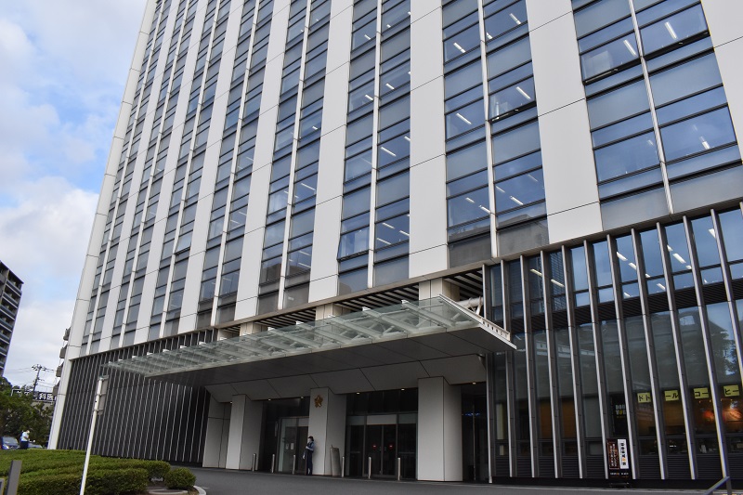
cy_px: 248
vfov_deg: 47.9
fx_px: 557
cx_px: 372
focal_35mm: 27
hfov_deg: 67.4
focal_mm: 18
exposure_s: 1/200
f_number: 22
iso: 1100
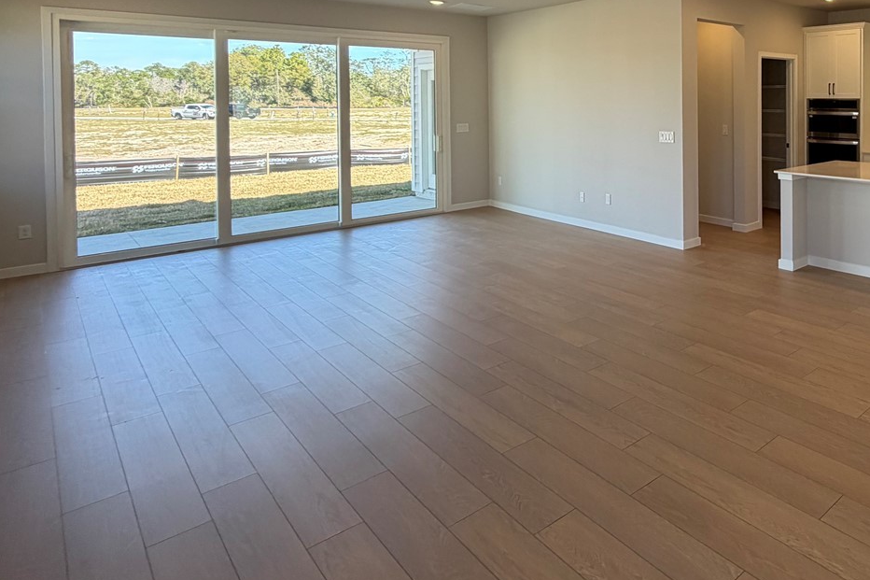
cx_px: 731
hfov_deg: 63.4
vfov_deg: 48.1
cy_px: 106
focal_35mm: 25
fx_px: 604
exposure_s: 1/120
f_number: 2.2
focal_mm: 2.22
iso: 80
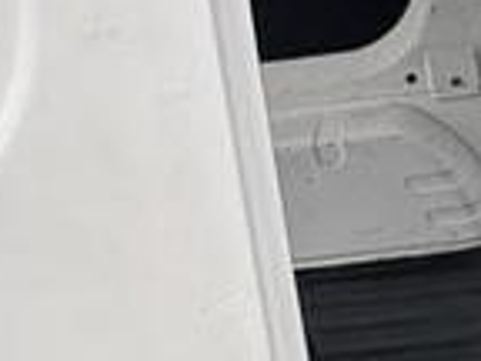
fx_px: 1209
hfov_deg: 20.1
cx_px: 671
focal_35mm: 87
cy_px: 40
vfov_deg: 16.8
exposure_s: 1/99
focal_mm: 2.22
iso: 64
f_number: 2.2
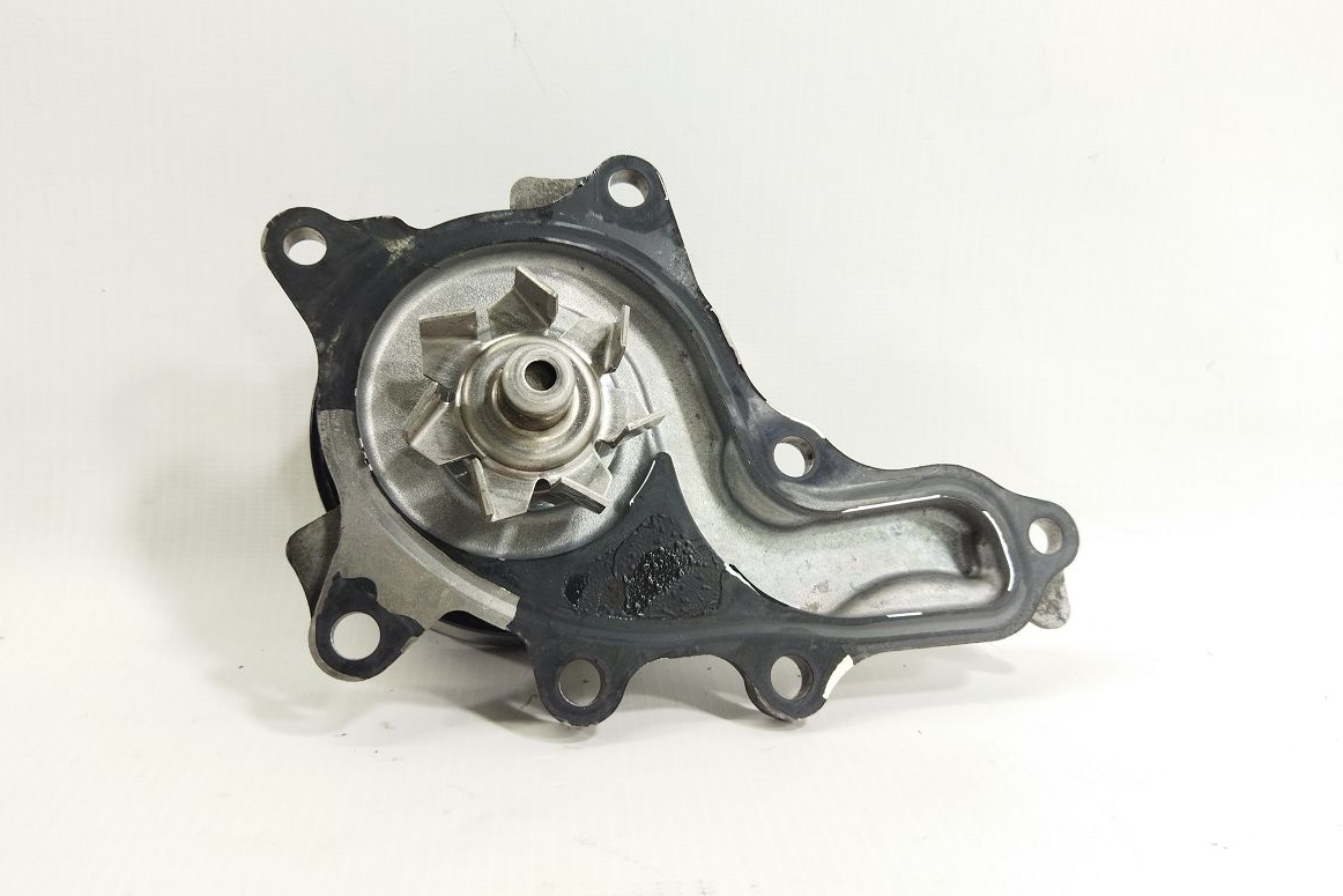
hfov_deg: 63.6
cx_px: 652
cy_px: 501
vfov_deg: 44.9
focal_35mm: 29
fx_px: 1082
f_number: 1.79
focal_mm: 4.71
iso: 134
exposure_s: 1/100
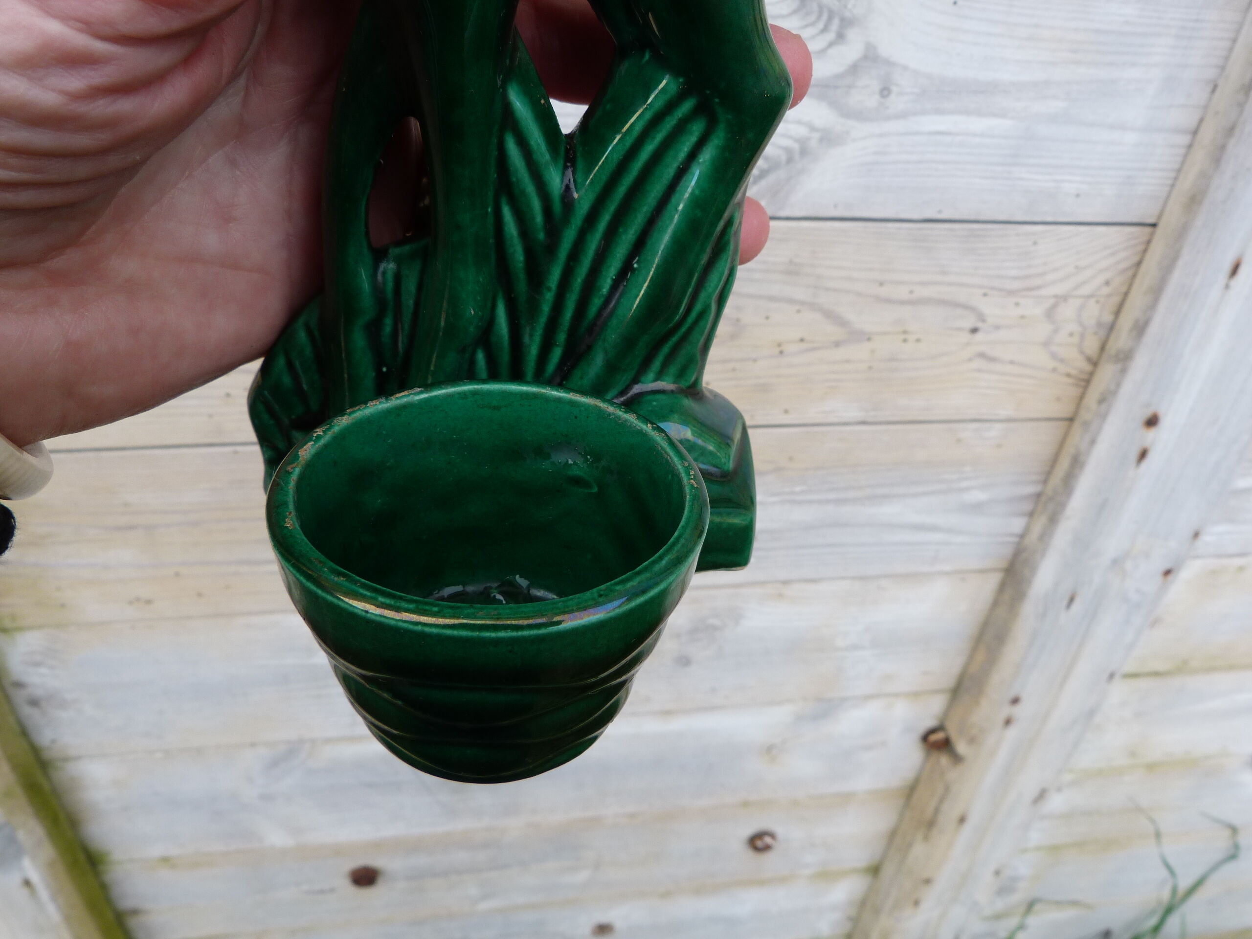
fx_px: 904
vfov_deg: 54.9
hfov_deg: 69.4
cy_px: 470
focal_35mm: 25
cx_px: 626
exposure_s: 1/160
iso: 80
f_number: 4
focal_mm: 4.5
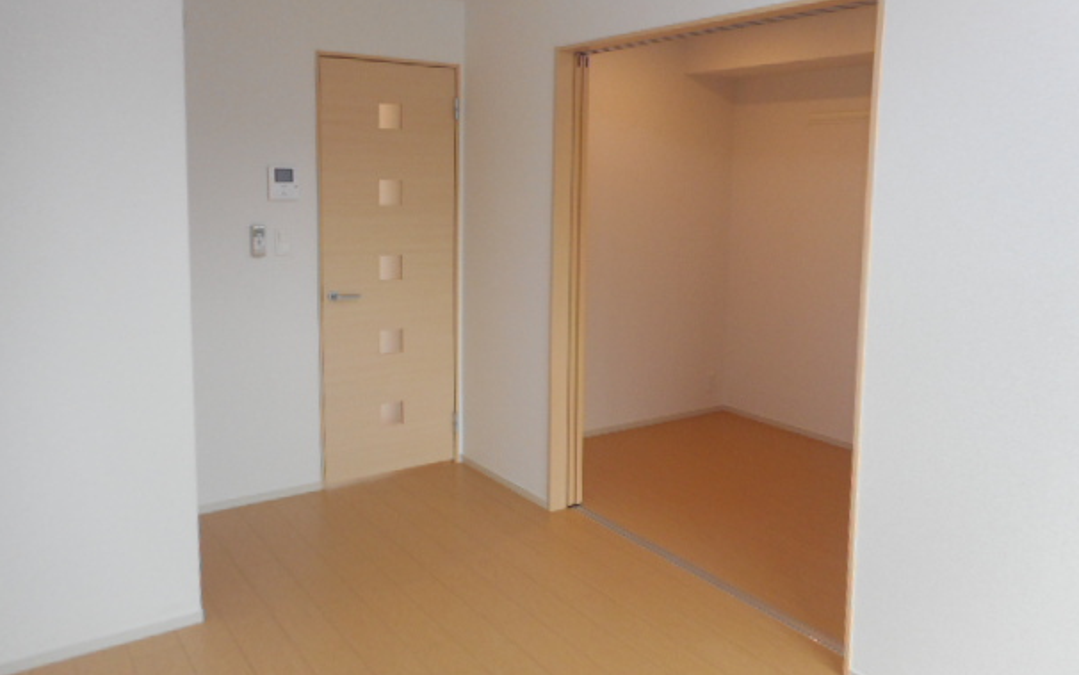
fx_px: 824
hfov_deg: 66.4
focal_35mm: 28
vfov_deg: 44.3
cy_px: 267
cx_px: 552
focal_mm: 4.5
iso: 220
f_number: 3.7
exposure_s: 1/30
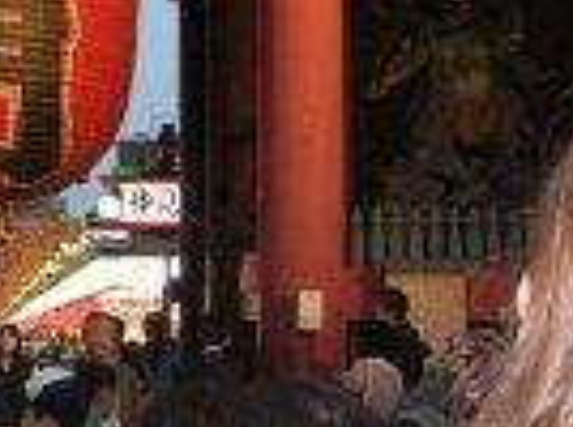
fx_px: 1884
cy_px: -145
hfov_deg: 16.7
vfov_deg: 12.5
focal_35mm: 114
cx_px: -73
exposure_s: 1/60.1
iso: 200
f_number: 2.9
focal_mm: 5.7
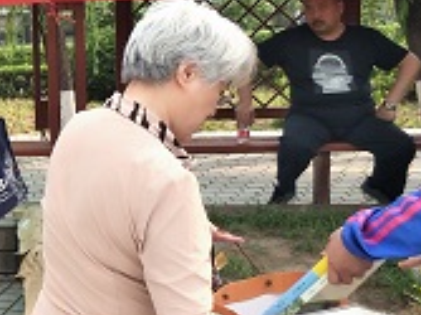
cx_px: -146
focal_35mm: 75
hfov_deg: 22.8
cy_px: 100
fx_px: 911
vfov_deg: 19.5
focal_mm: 4.42
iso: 33
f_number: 2
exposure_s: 1/206
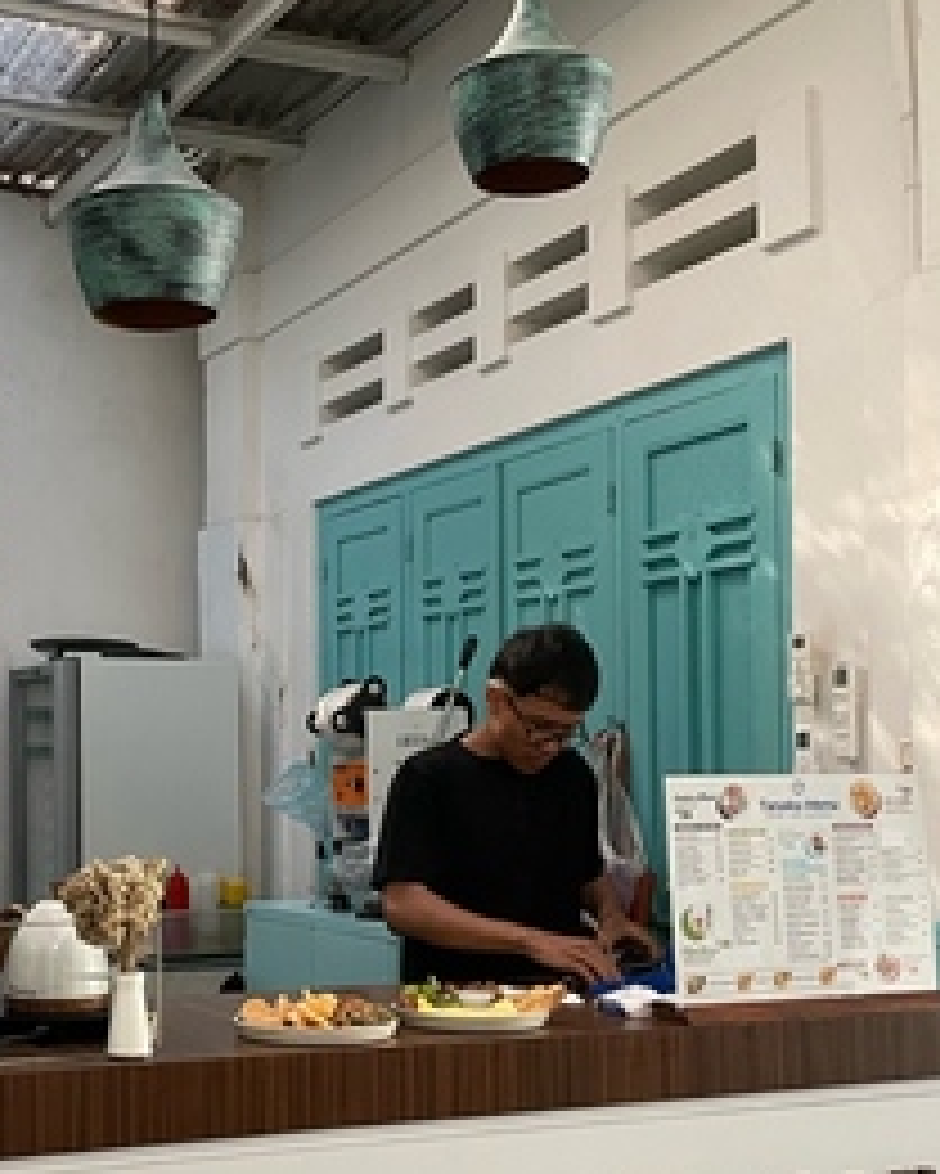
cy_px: 751
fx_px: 1703
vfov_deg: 37.7
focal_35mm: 49
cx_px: 220
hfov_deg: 30.3
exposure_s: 1/54
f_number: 1.6
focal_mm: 4.2
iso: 500
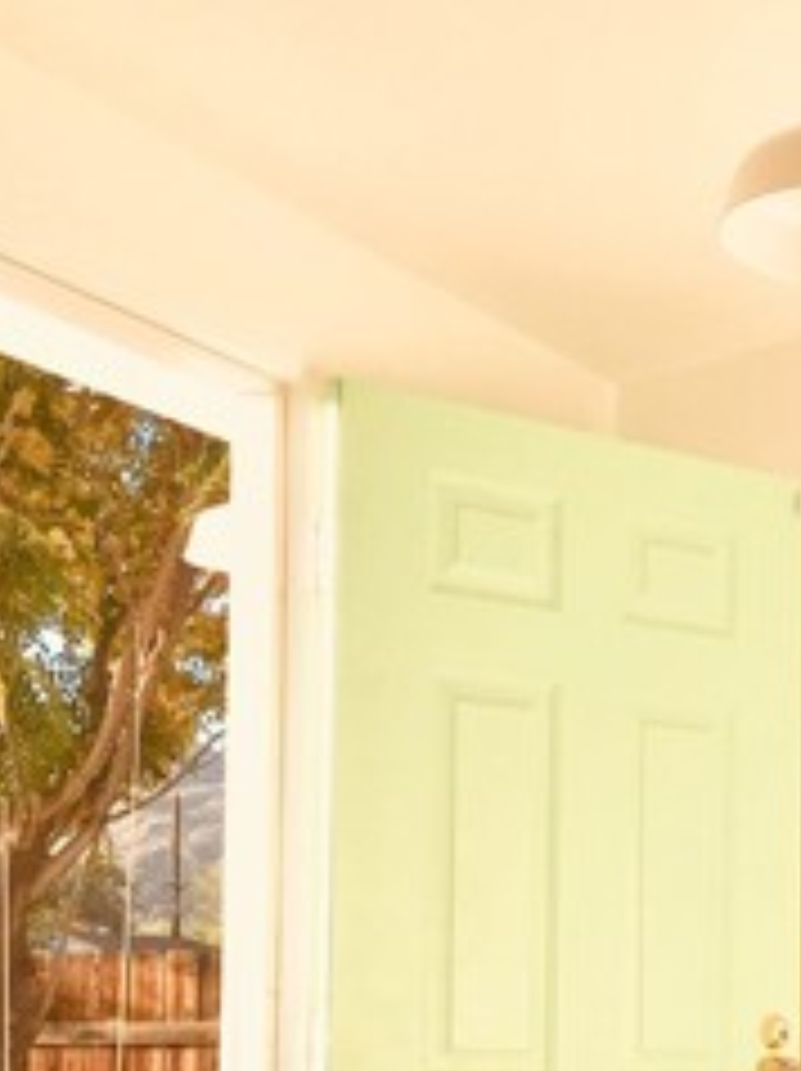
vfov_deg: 24.4
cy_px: 936
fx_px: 2411
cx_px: 1058
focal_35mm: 78
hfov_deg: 17.6
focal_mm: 4.15
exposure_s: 1/855
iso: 25
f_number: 2.2
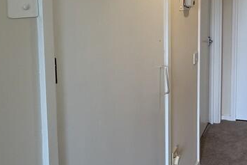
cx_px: 224
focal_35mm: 42
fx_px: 288
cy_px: 25
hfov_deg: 42.4
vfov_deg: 30.8
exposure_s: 1/100
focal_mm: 2.22
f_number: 2.2
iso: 160
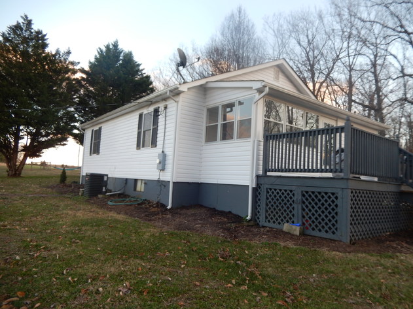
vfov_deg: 54.9
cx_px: 206
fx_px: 298
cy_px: 154
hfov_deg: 69.4
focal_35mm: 25
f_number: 3.4
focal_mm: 4.5
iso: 125
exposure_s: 1/80
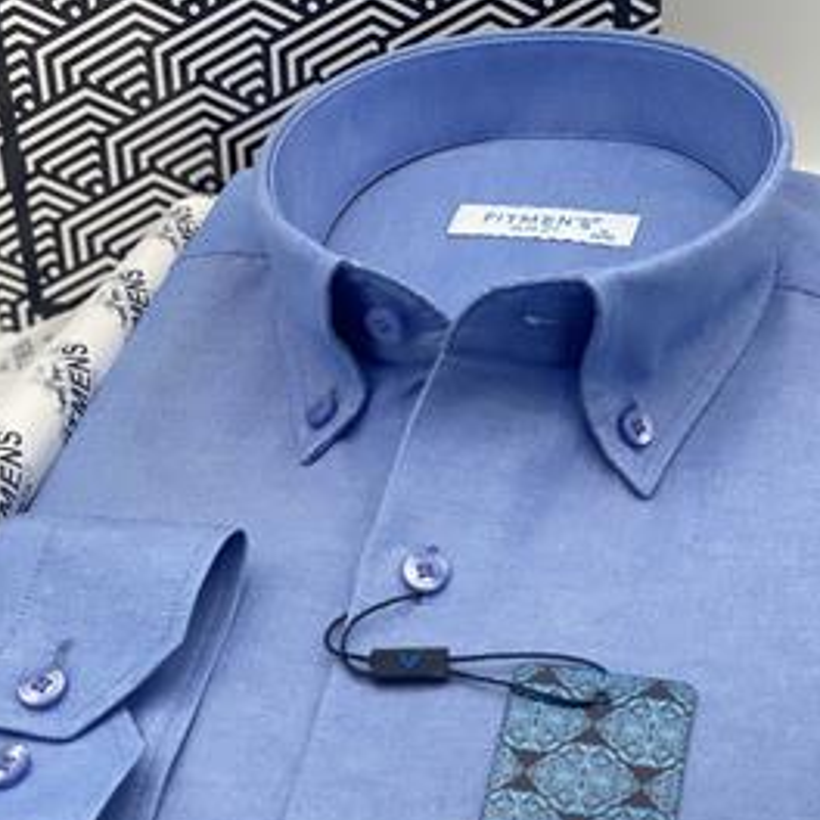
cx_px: 419
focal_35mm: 72
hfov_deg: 24.0
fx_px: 1930
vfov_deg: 24.0
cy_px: 415
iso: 40
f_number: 2
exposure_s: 1/122
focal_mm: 6
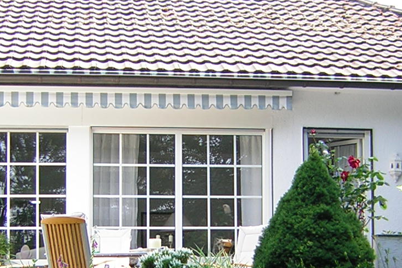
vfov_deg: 16.4
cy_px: 255
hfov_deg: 24.7
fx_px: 915
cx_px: 239
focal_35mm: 82
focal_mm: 4.7
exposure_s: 1/144
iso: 50
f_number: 2.6
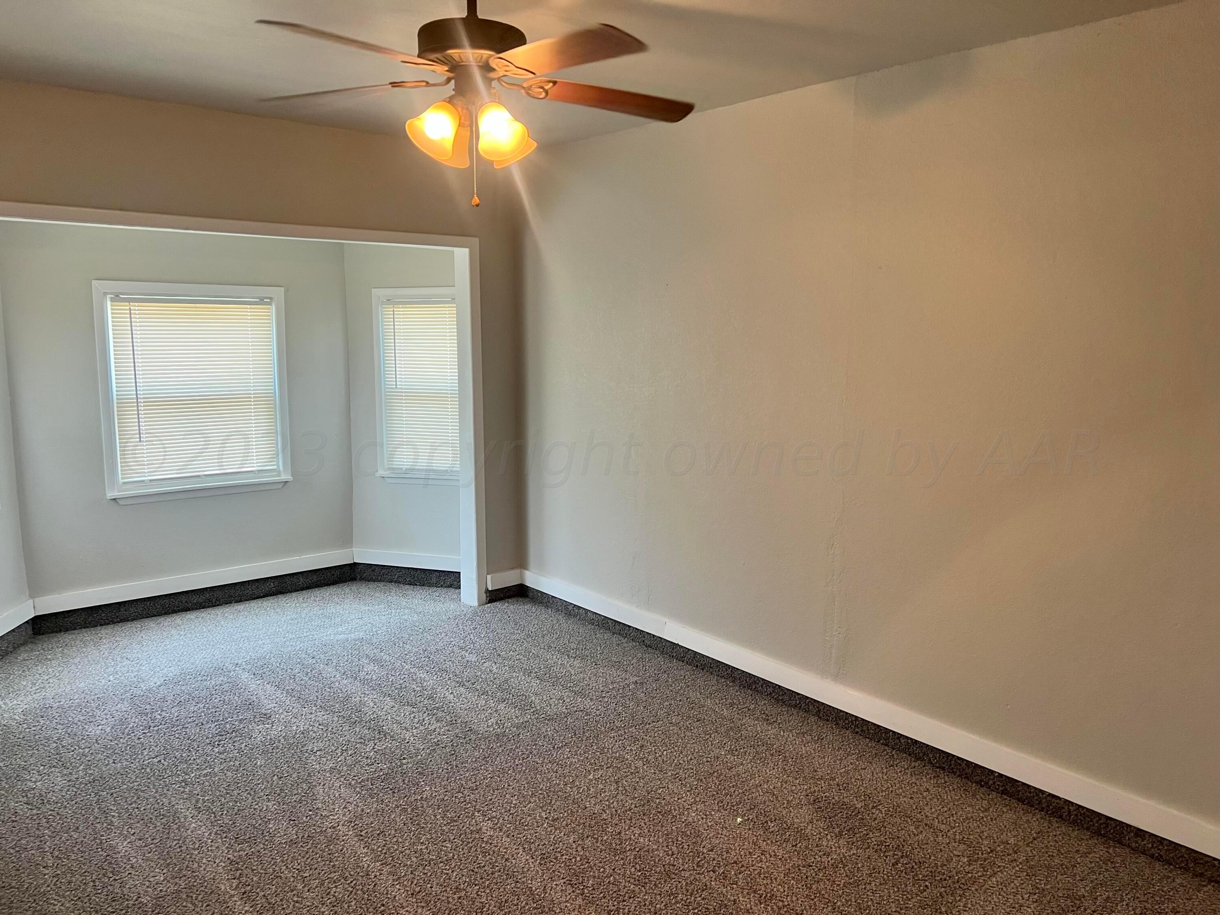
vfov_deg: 53.1
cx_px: 610
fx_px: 916
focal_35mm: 26
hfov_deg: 67.3
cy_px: 458
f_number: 1.5
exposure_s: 1/60
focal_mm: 5.7
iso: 80
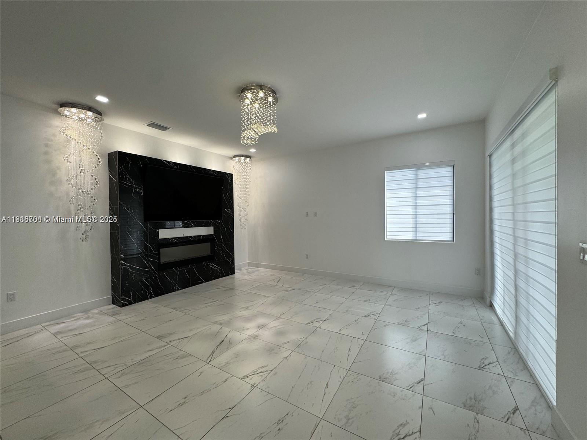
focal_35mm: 14
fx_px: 237
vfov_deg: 85.7
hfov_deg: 102.1
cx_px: 294
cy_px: 220
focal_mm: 2.22
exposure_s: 1/120
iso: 80
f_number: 2.2
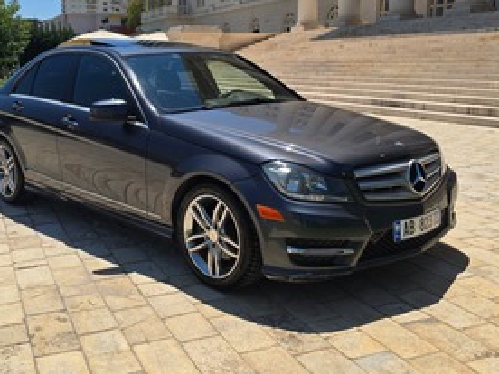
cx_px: 204
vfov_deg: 46.4
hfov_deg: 59.6
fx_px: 432
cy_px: 141
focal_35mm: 30
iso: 12
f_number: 1.7
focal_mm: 6.3
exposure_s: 1/1429
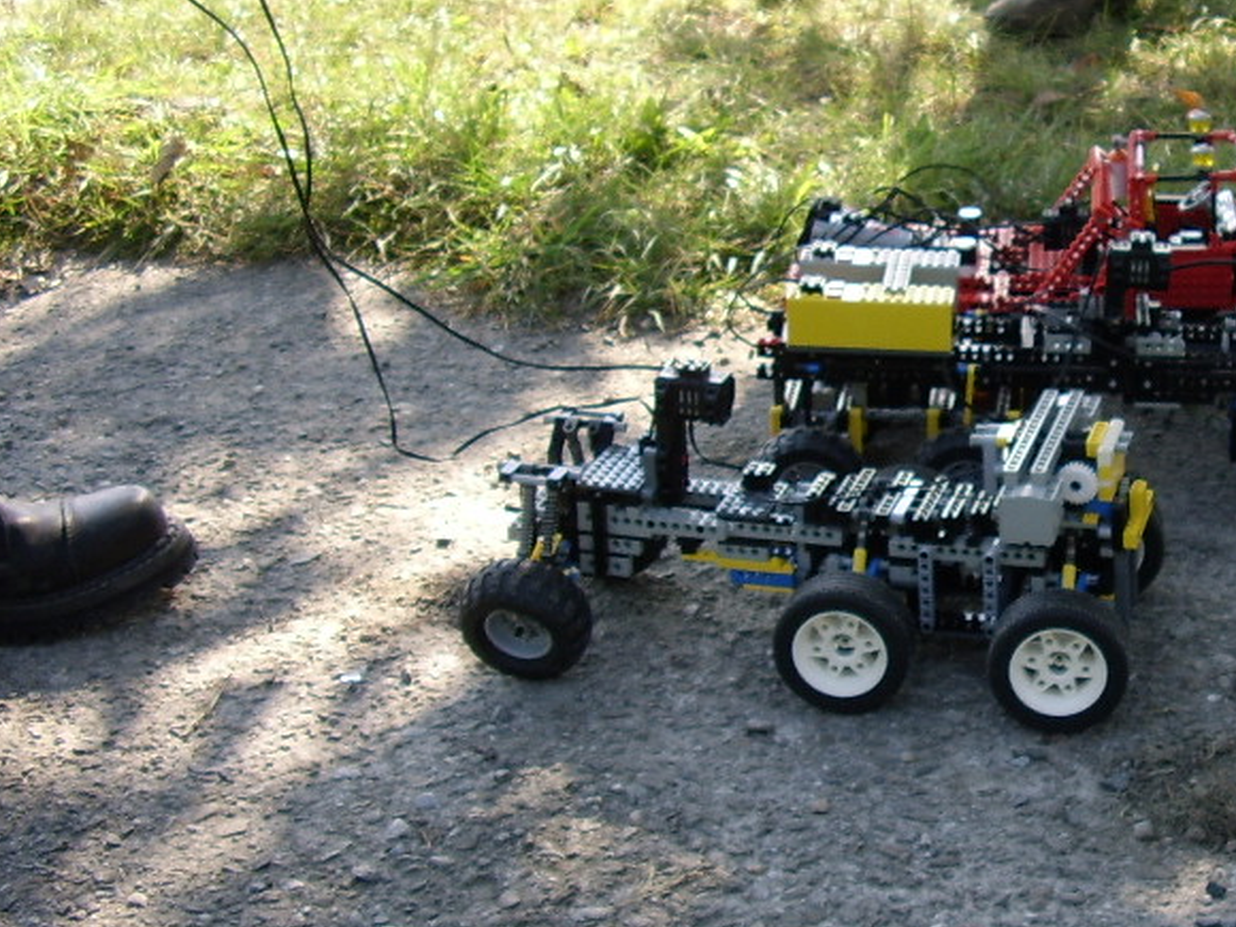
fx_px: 1892
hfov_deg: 34.6
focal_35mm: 53
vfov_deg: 27.5
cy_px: 439
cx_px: 1057
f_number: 2.9
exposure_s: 1/210
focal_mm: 5.8
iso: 71
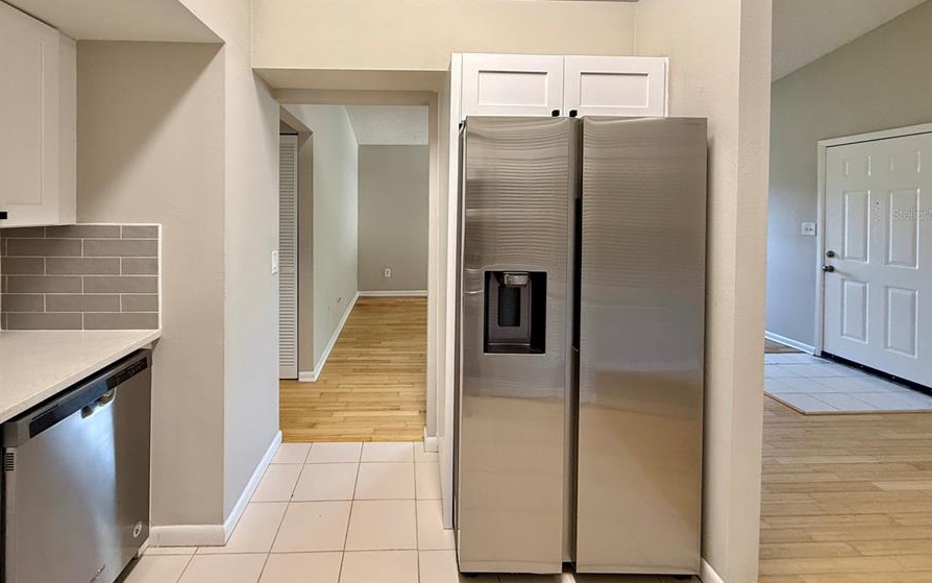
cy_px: 214
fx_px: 432
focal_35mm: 17
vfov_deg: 66.8
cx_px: 421
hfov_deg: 94.1
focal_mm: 2.22
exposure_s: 1/60
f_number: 2.2
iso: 200
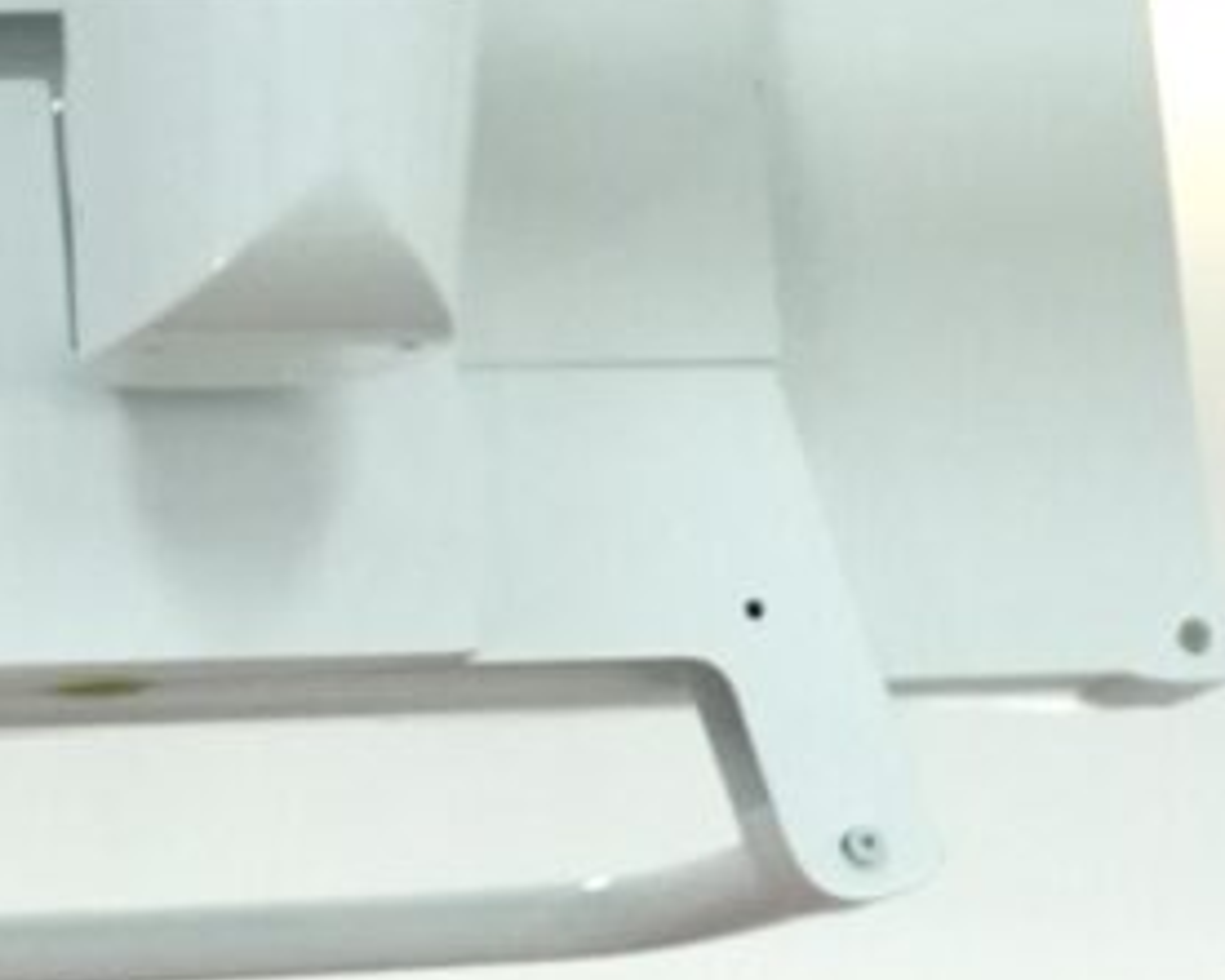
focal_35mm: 209
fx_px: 7580
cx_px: 366
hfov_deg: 9.2
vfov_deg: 7.4
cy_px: 541
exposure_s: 1/500
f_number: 5.6
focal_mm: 24
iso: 1250
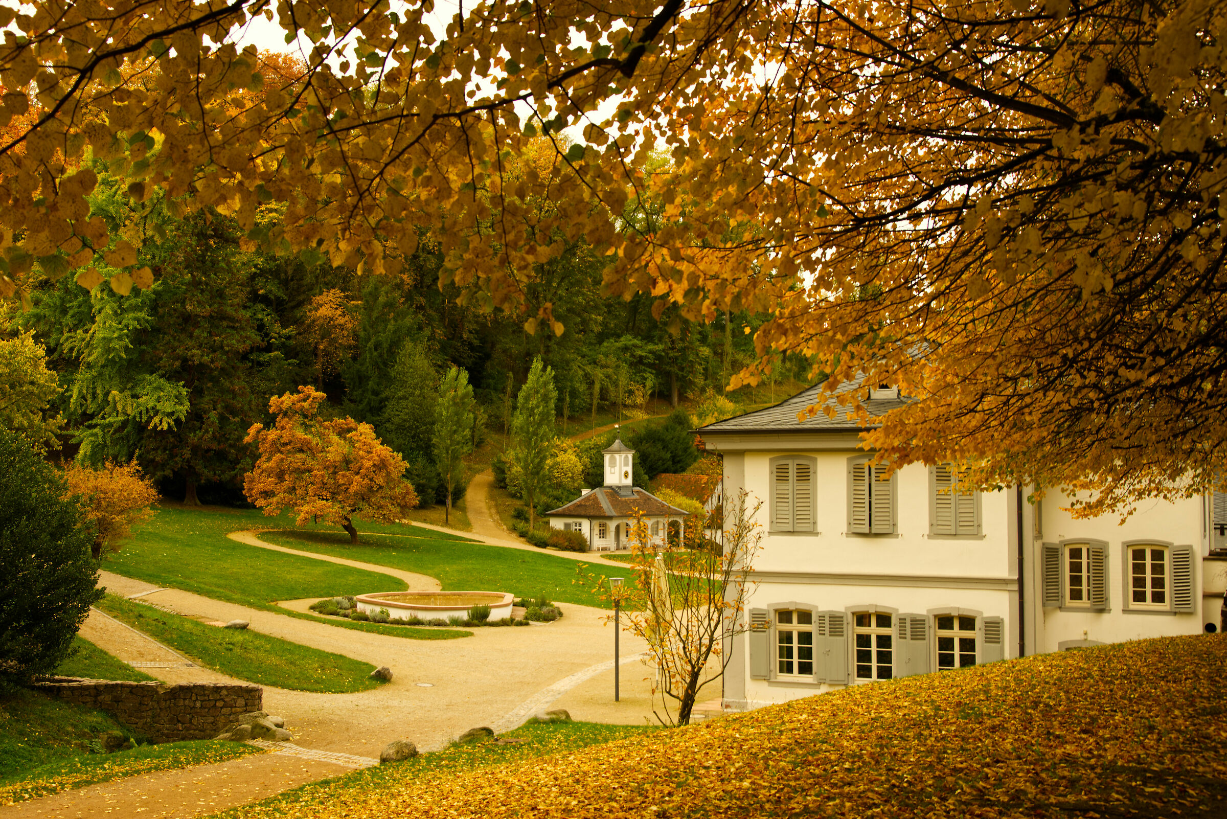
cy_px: 410
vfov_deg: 30.9
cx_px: 614
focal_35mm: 44
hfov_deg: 44.9
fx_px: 1483
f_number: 5.6
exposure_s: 1/60
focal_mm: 29
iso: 100
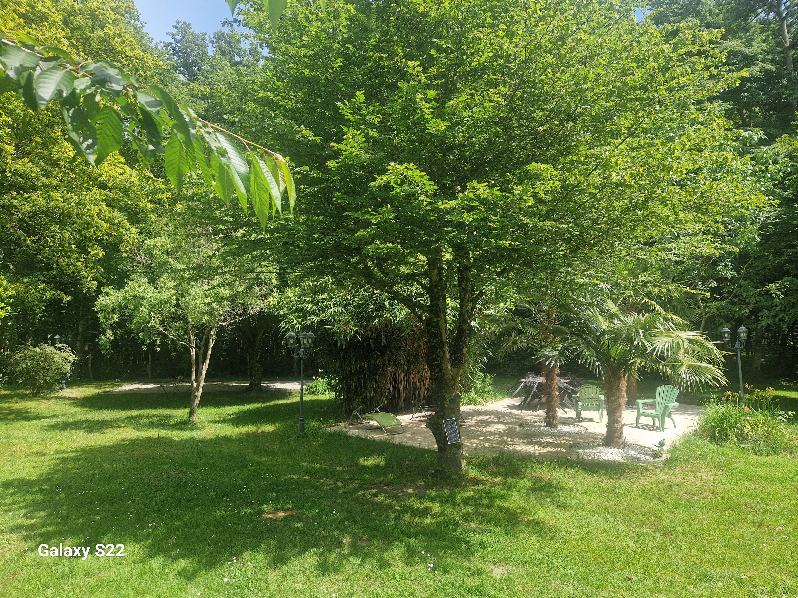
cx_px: 399
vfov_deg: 58.9
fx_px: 530
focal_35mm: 23
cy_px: 299
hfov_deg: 73.9
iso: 50
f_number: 1.8
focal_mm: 5.4
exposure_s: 1/560
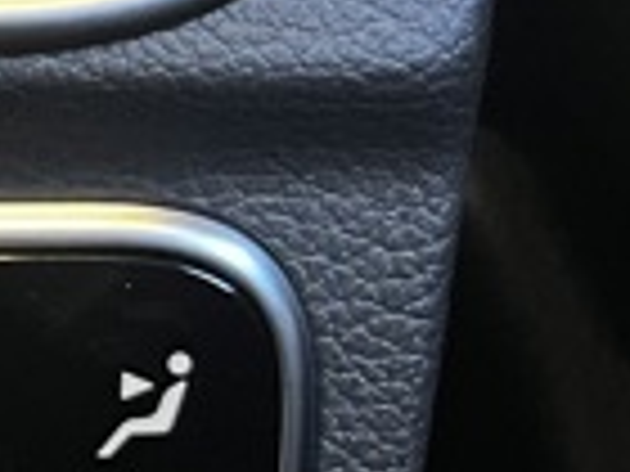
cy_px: -9
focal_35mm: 149
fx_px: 2712
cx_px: -652
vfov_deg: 9.9
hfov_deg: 11.8
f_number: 1.6
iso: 640
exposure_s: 1/39
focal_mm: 5.1
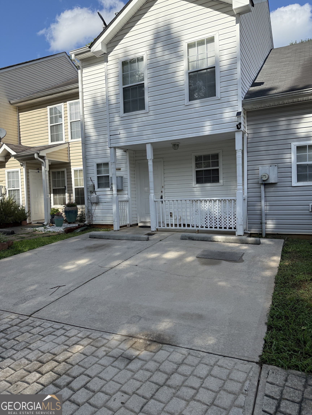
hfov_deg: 56.8
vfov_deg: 71.6
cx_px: 156
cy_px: 208
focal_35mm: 24
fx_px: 288
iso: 100
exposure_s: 1/4405
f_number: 1.78
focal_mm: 6.76
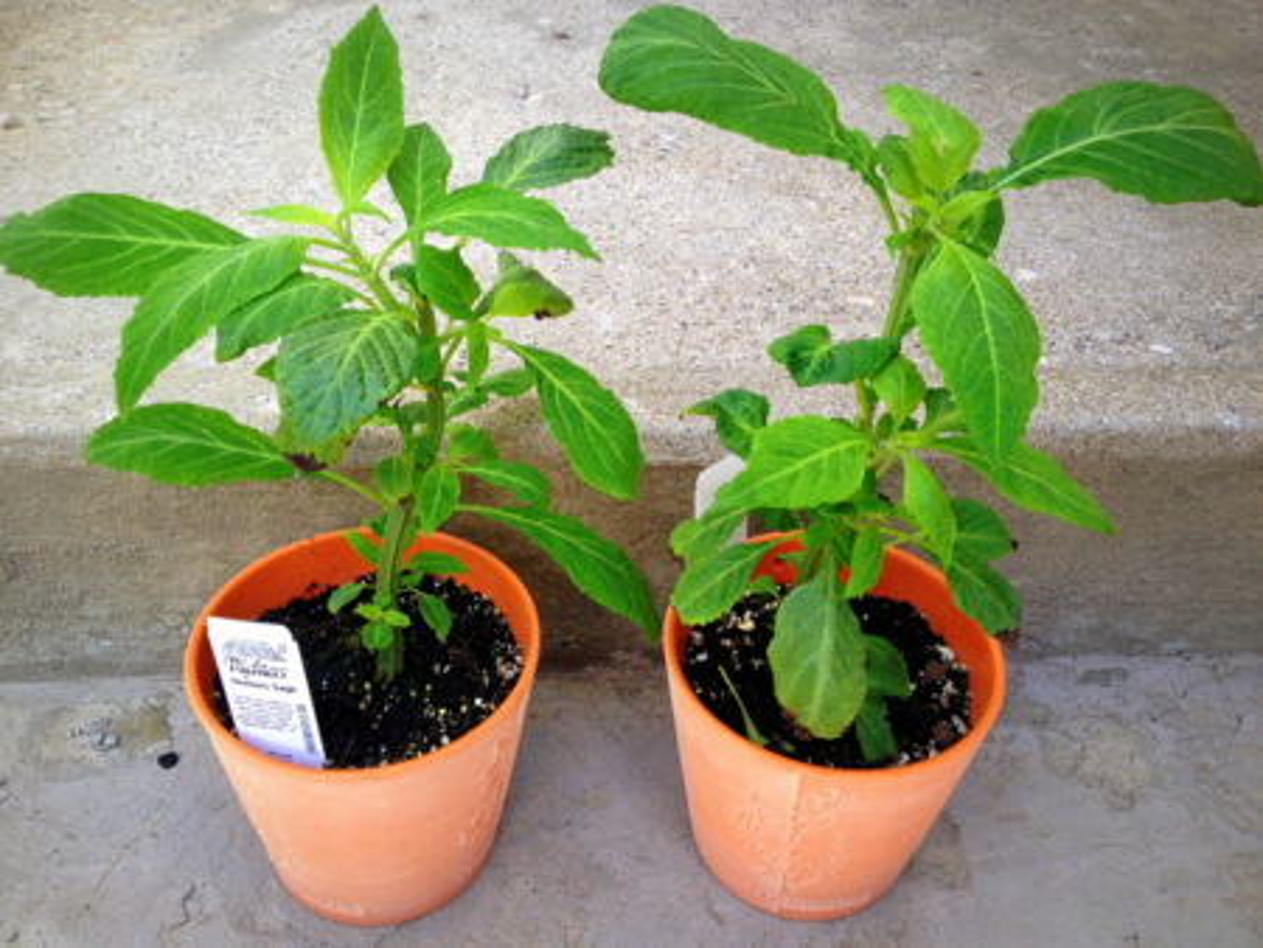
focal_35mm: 35
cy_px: 474
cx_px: 632
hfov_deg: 52.6
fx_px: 1278
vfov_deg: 40.7
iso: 64
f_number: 2.4
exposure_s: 1/260
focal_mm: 4.28
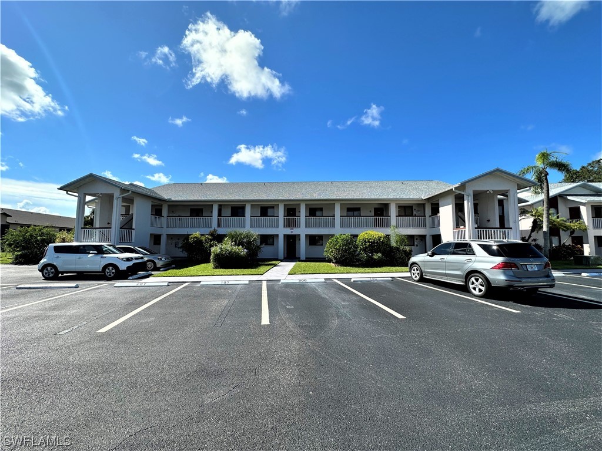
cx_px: 301
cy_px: 226
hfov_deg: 102.1
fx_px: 243
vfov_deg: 85.7
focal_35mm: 14
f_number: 2.2
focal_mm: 2.22
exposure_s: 1/1795
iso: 50
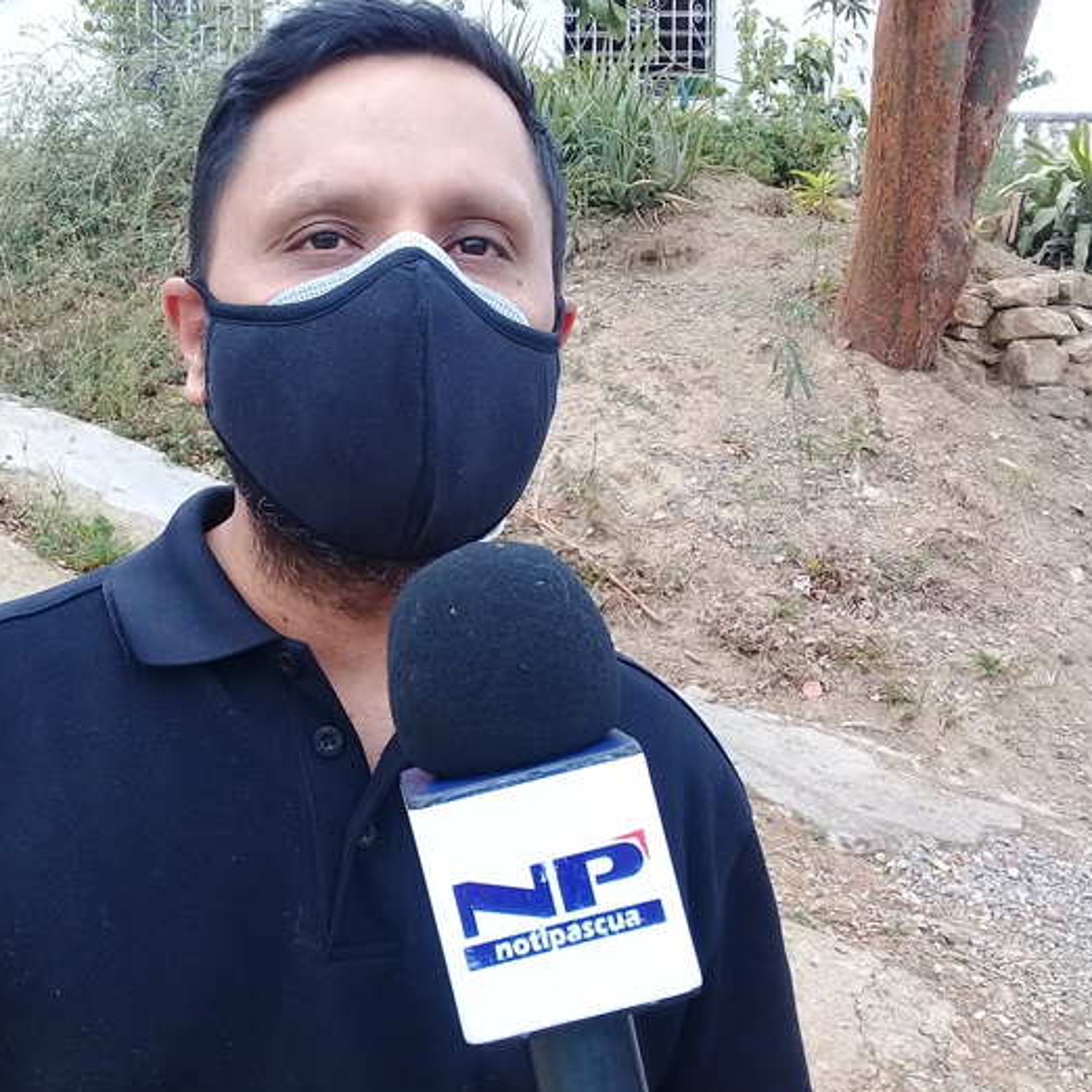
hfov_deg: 39.5
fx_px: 1499
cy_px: 542
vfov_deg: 40.0
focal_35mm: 42
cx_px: 349
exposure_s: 1/233
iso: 50
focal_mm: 3.3
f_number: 2.2
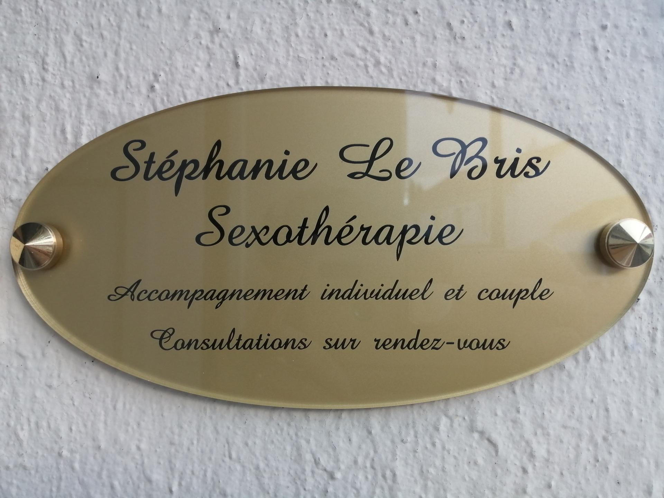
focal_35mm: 26
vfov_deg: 53.1
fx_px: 499
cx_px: 332
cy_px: 249
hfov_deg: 67.3
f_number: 1.8
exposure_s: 1/50
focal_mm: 3.64
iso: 50
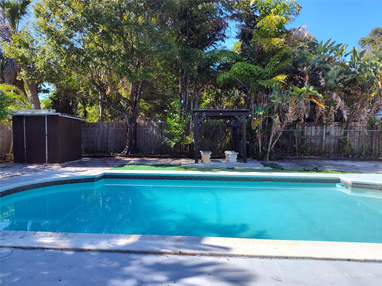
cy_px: 143
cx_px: 191
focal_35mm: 23
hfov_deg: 73.9
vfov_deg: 58.9
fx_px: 254
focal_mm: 5.56
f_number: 1.8
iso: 100
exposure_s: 1/835
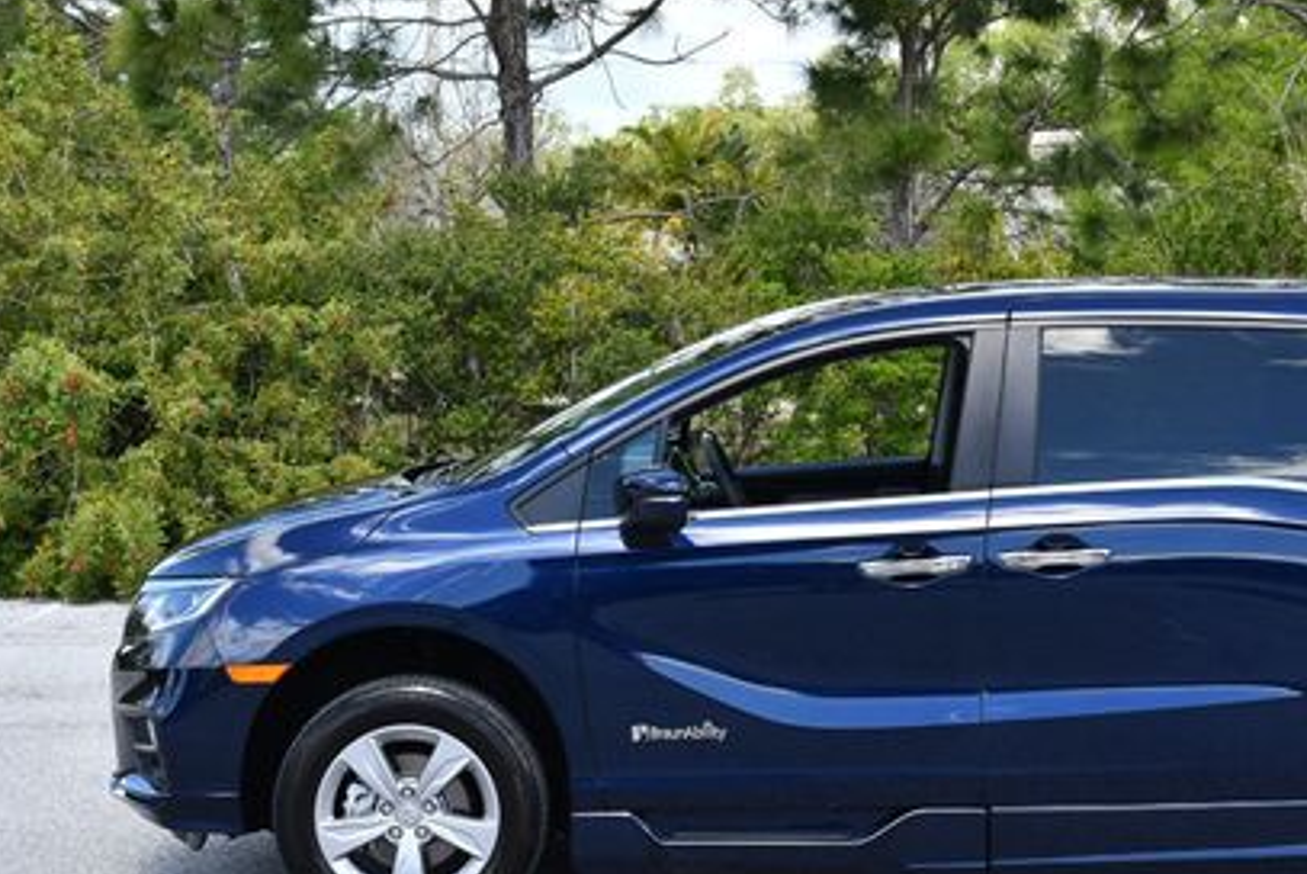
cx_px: 1002
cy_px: 437
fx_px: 3197
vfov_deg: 15.6
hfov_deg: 22.9
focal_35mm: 88
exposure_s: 1/250
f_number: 7.1
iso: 200
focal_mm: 28
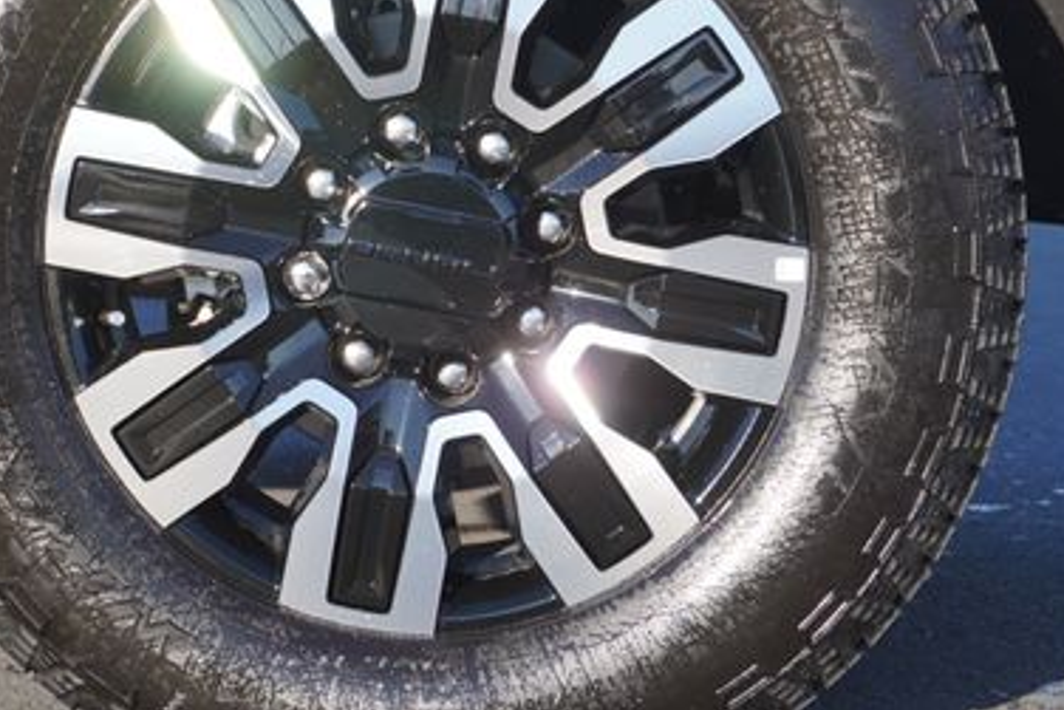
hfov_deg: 21.0
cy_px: 235
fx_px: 2868
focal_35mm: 97
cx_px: 419
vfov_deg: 14.1
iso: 100
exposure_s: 1/200
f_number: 5.6
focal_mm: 38
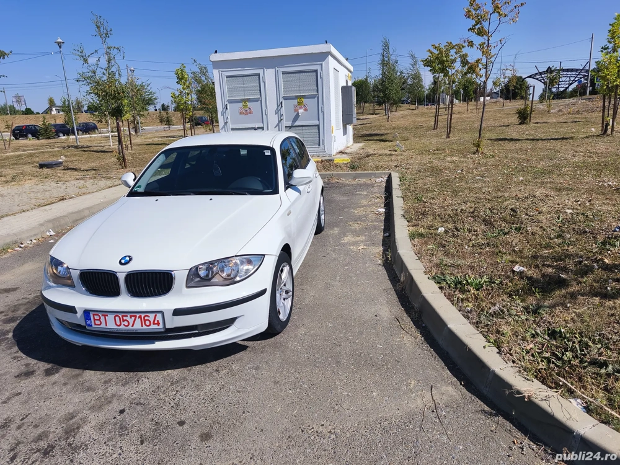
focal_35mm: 23
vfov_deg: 58.9
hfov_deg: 73.9
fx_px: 412
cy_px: 232
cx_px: 310
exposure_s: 1/1781
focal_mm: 6.18
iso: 50
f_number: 1.65
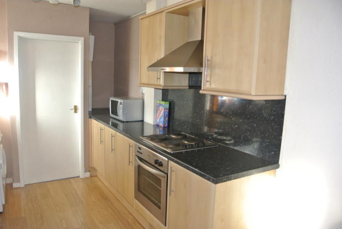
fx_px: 257
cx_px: 171
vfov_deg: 48.0
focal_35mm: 27
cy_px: 114
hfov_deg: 67.3
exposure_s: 1/60
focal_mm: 10
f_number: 3.5
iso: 320
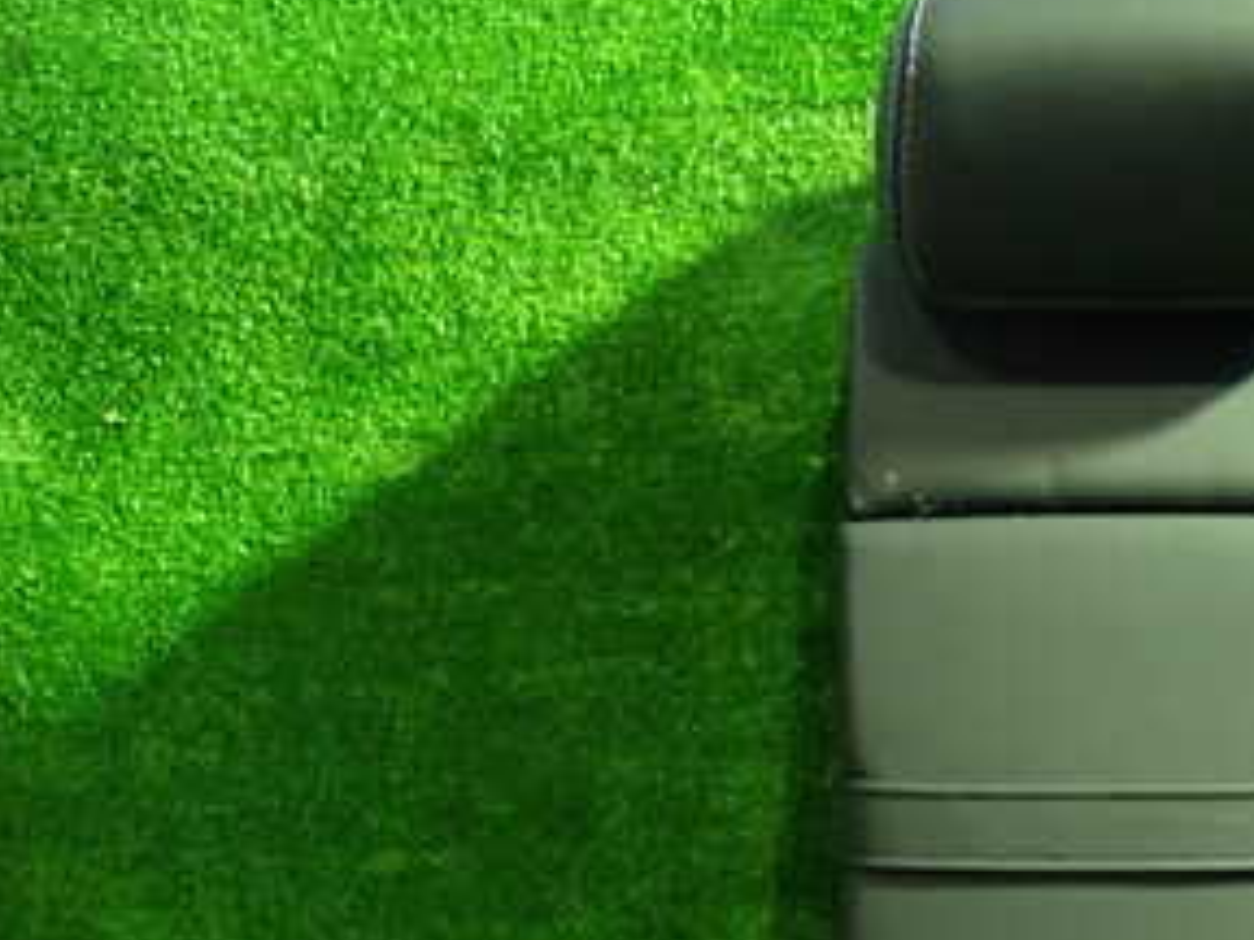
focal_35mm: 52
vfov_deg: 27.3
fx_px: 1884
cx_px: 1128
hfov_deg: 34.7
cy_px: 805
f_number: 2
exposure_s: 1/30
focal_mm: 4.5
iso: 800
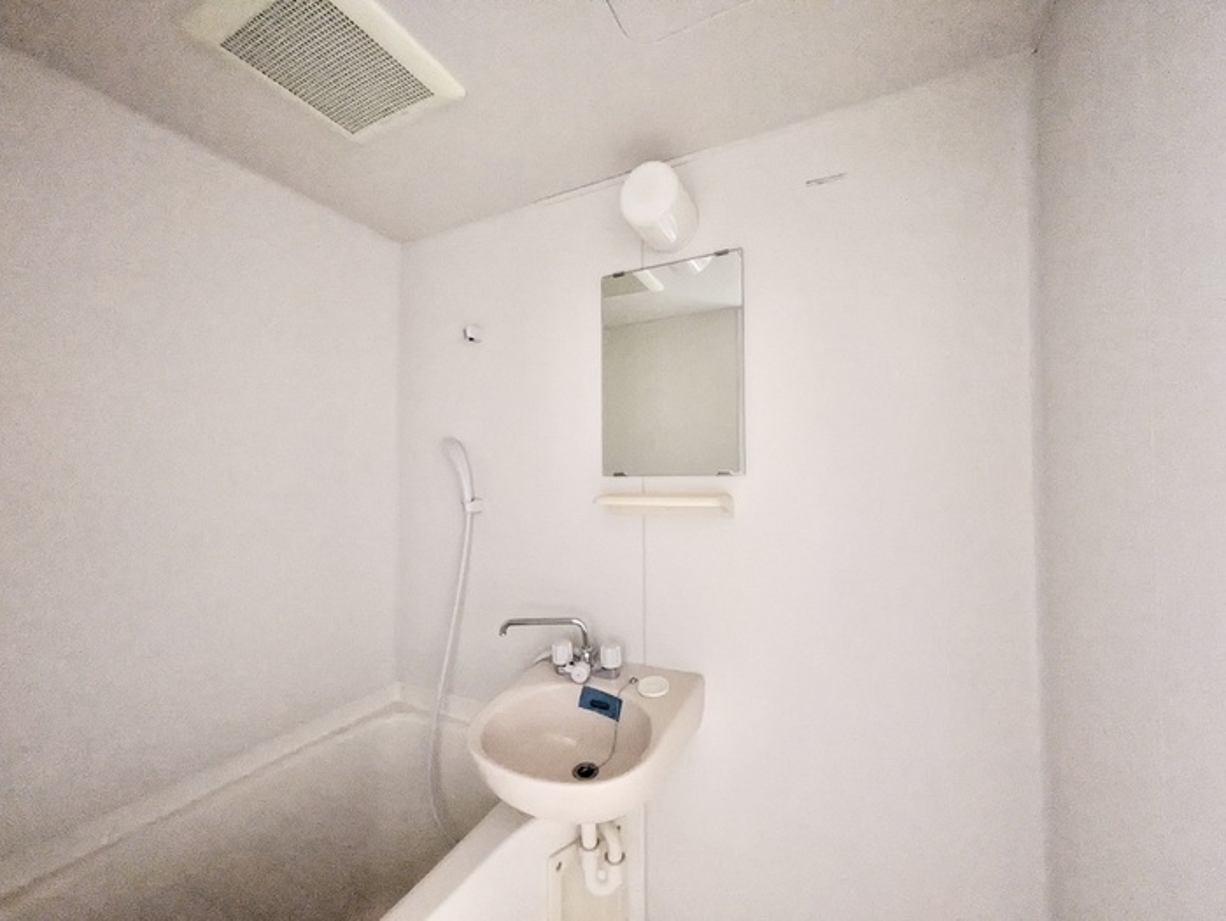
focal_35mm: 14
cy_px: 460
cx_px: 613
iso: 4260
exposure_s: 1/17.1
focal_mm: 1.83
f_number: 2.2
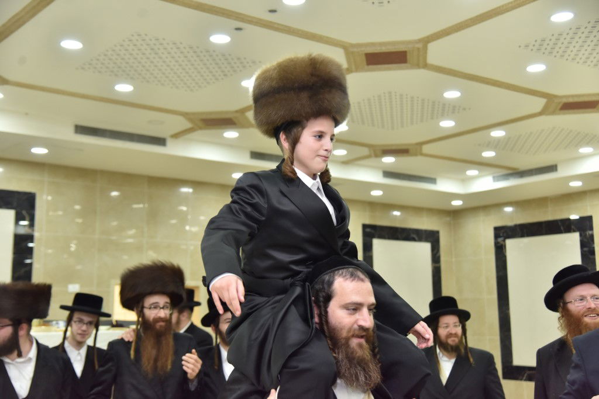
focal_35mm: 50
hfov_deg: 39.6
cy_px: 200
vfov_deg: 27.0
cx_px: 300
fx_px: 832
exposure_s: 1/250
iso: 1250
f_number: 4
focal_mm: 50
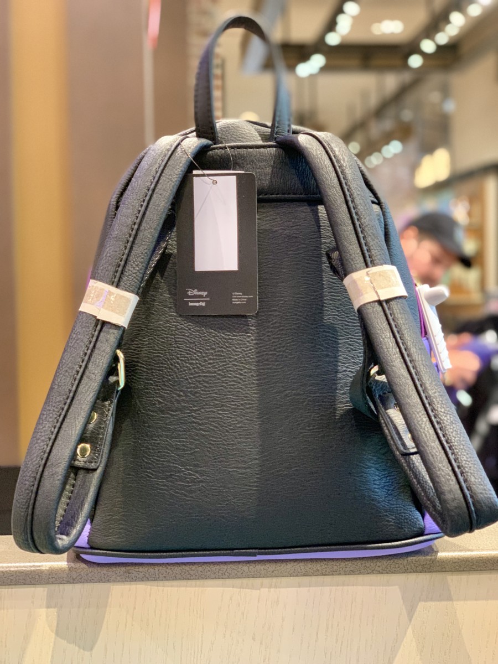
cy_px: 332
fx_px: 997
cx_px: 249
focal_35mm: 52
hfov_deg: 28.0
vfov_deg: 36.8
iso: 320
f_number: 2.4
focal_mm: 6
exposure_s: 1/40
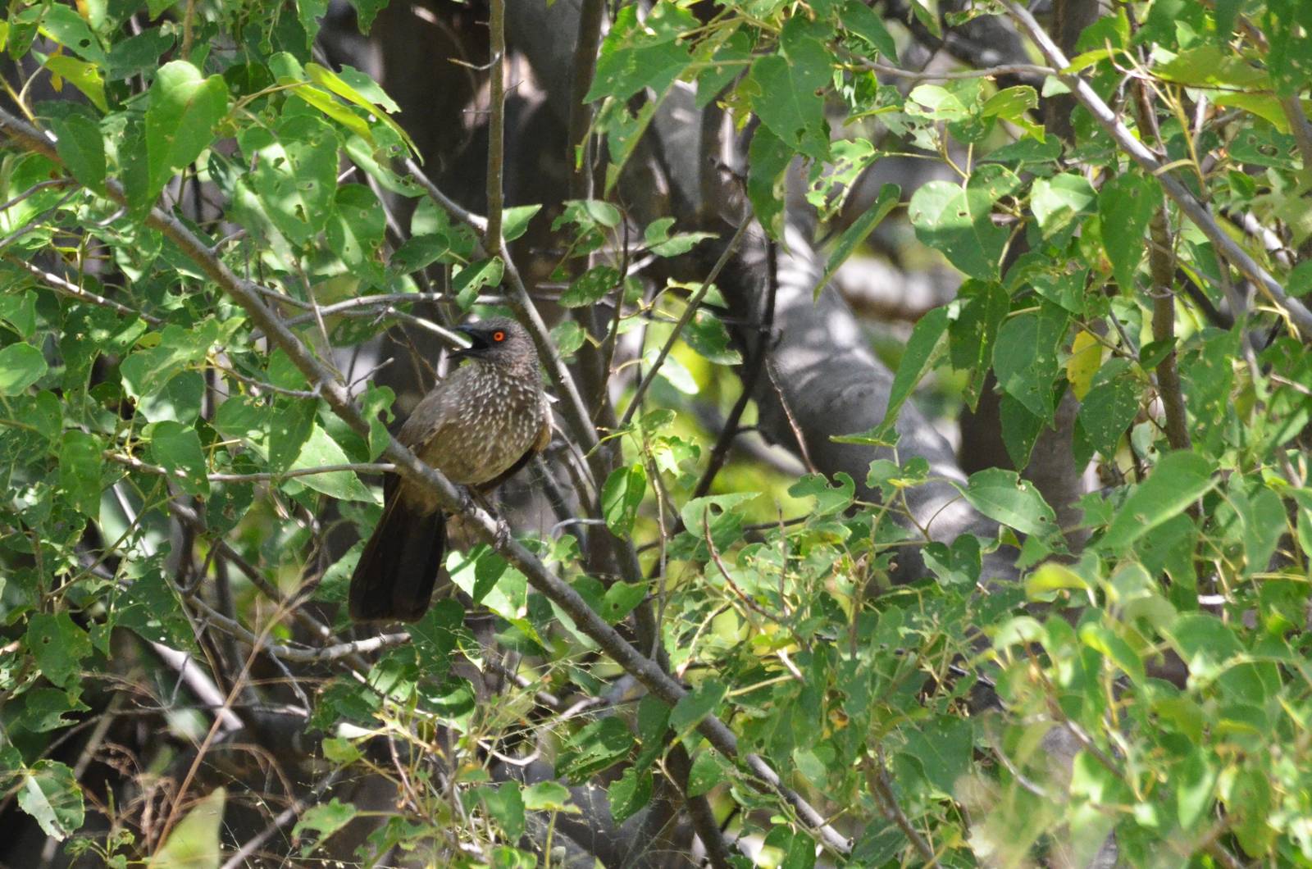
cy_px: 434
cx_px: 656
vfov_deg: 1.8
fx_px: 27279
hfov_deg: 2.8
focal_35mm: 750
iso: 2500
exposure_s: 1/1250
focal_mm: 500
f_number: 9
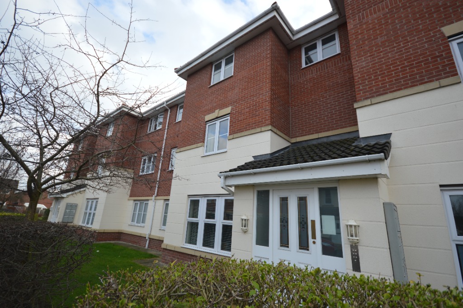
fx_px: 212
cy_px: 154
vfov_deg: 72.0
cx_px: 232
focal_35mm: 16
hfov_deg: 95.0
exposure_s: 1/125
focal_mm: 11
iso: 100
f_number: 5.6
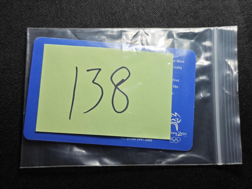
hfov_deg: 38.9
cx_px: 126
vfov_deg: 29.7
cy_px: 94
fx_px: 357
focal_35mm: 49
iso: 80
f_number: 1.6
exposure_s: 1/100
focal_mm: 5.84
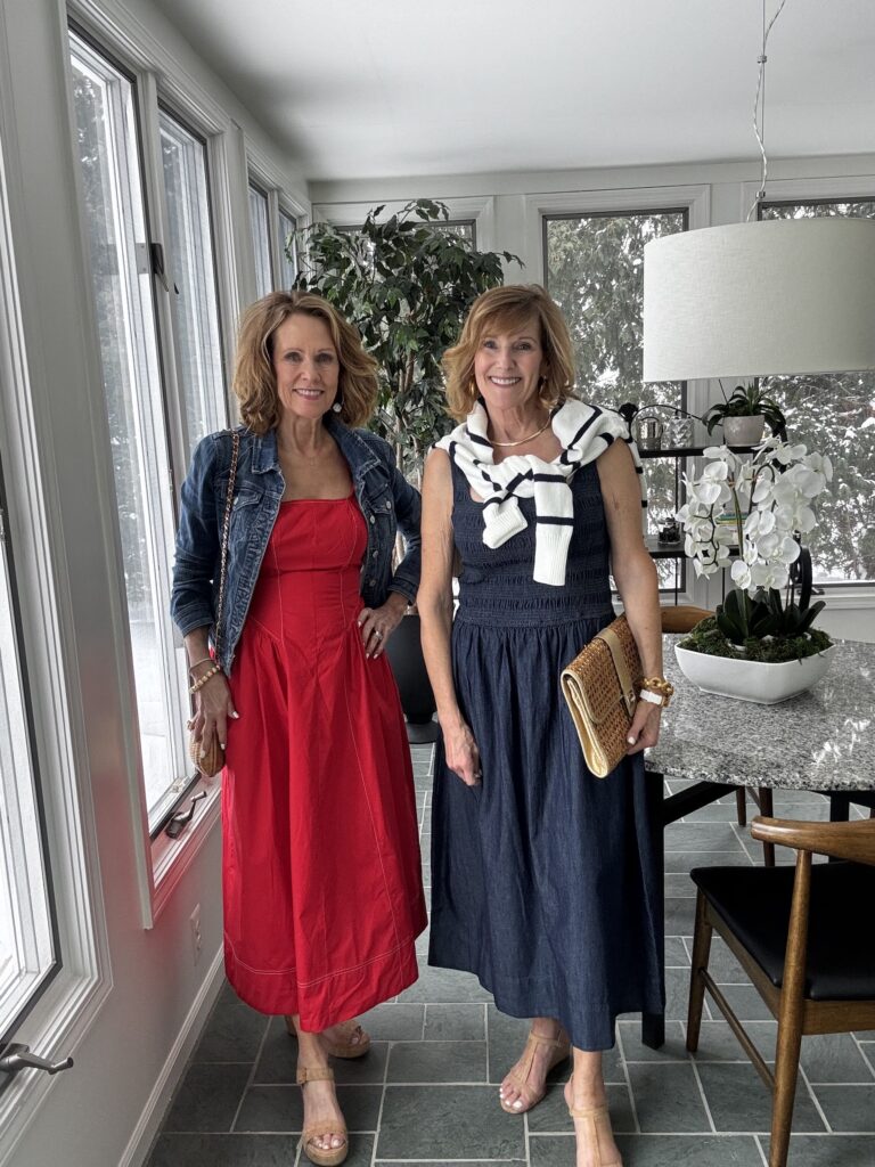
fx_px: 1011
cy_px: 584
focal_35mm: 30
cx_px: 438
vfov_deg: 60.0
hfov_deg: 46.8
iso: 64
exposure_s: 1/60
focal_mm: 2.69
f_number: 1.9
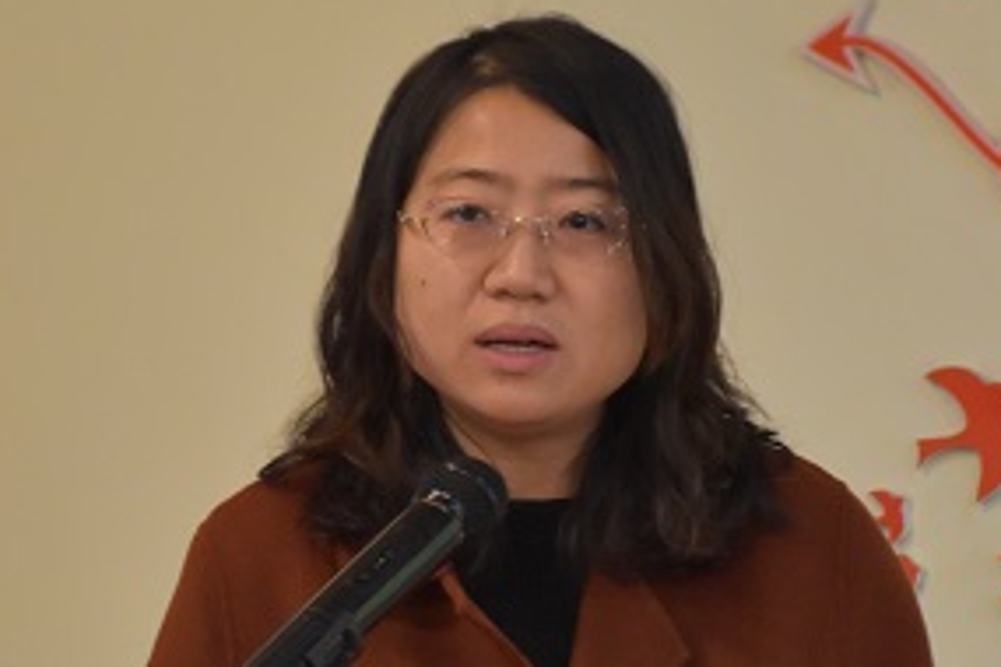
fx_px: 8424
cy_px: 590
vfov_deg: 4.5
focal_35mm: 303
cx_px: 573
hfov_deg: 6.8
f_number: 5.3
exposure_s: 1/60
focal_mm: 90
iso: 2500
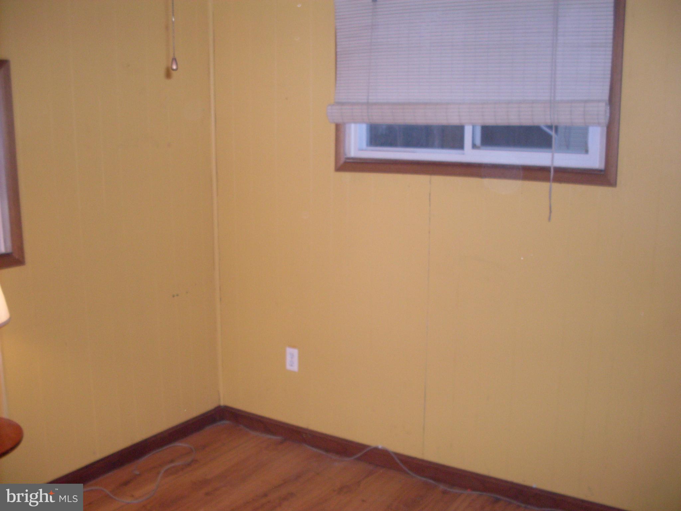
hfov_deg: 49.0
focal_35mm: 38
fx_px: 748
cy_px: 256
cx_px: 340
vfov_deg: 37.7
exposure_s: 1/45
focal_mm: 6.3
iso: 100
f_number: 2.8
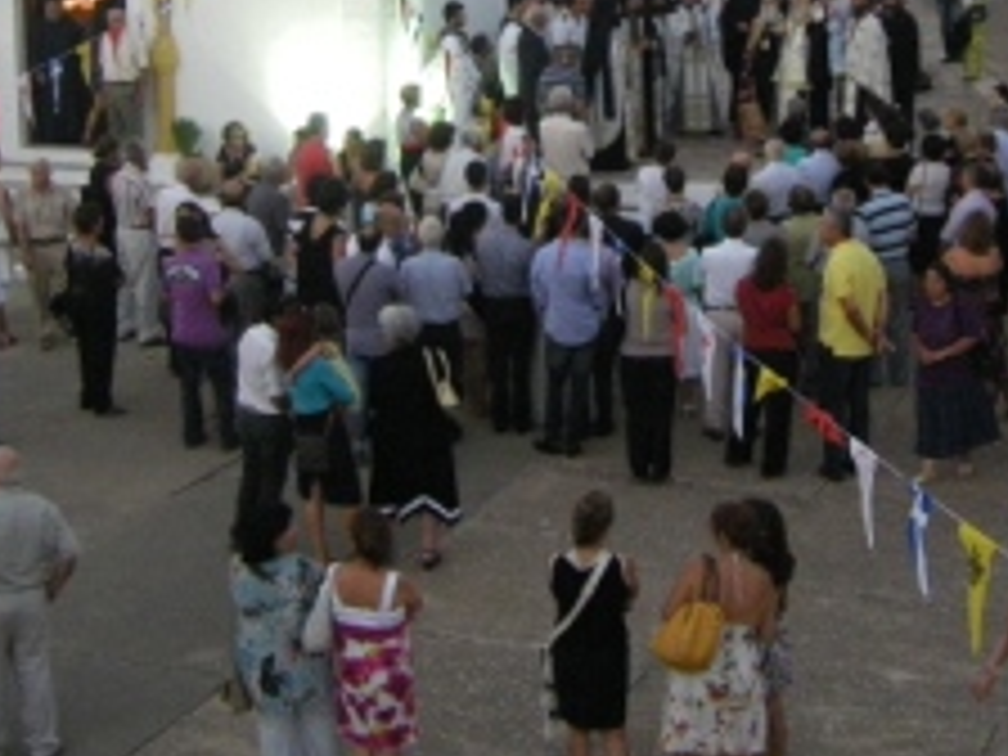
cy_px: 81
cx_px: 648
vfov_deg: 17.3
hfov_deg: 23.2
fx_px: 2446
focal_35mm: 84
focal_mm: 6.9
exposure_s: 1/50
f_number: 3.5
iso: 640
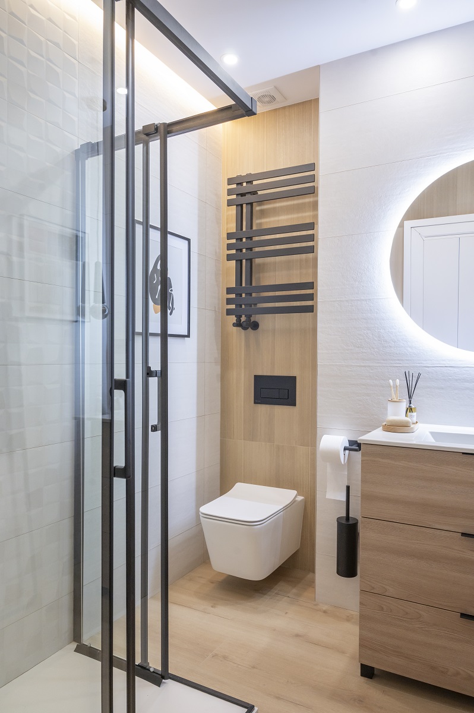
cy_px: 356
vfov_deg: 73.8
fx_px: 475
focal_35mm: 24
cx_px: 237
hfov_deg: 53.1
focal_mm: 24
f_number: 7.1
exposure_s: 1/60
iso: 1250
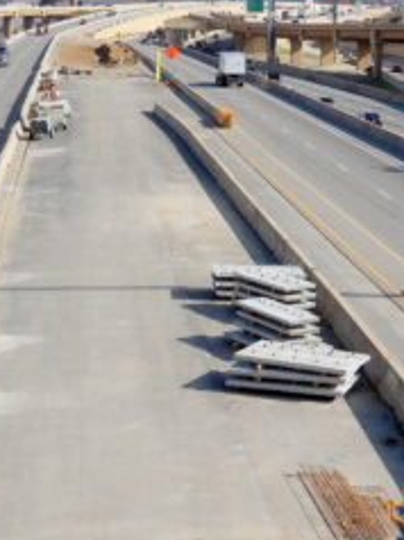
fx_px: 1497
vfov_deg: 20.5
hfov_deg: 15.3
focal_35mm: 96
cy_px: 243
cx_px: 134
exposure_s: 1/800
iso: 80
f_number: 4.5
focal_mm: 10.2
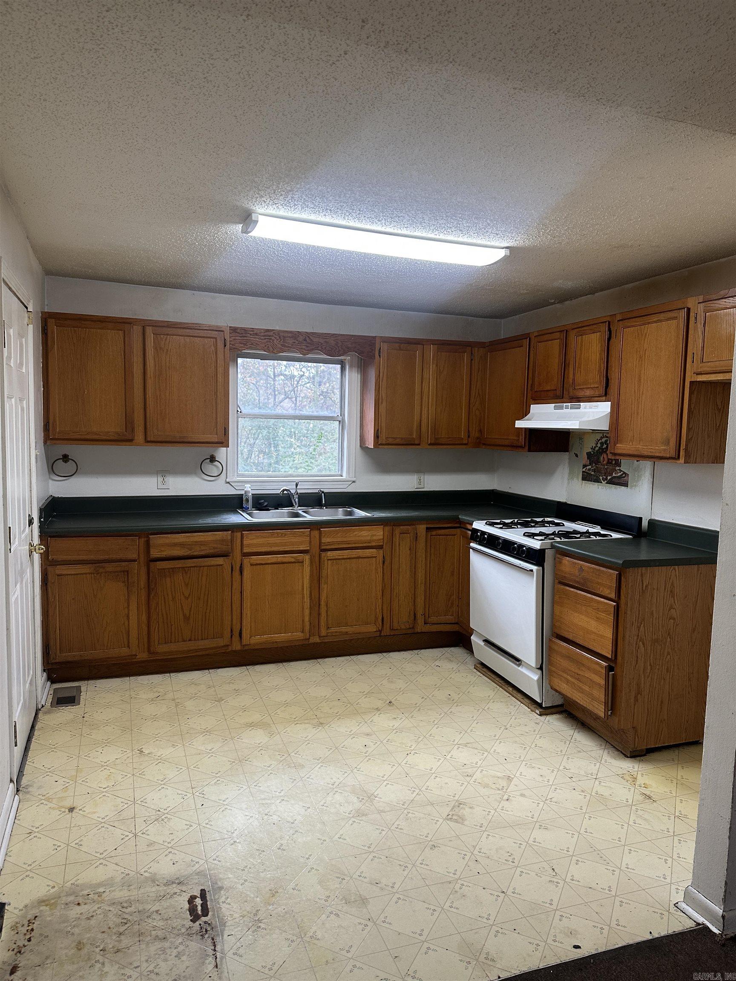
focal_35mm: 24
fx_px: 680
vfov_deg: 71.6
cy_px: 490
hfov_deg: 56.8
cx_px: 368
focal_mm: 6.86
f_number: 1.78
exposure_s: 1/120
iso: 125
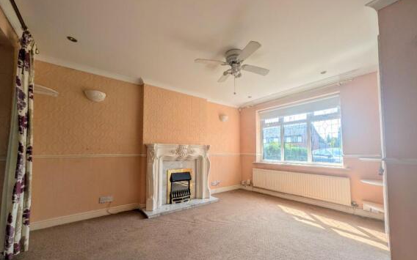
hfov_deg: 109.3
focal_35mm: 13
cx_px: 212
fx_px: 148
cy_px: 141
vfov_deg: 82.6
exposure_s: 1/766
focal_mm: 2.02
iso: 54
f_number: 1.7
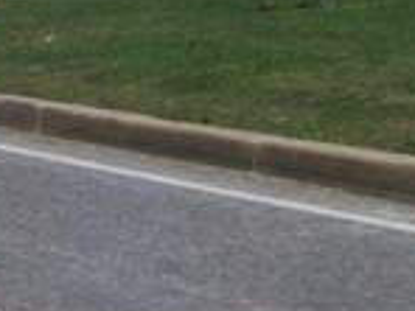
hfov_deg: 8.9
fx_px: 2578
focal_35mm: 215
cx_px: 712
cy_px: -235
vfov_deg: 6.8
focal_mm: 8.7
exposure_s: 1/662
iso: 80
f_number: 6.1
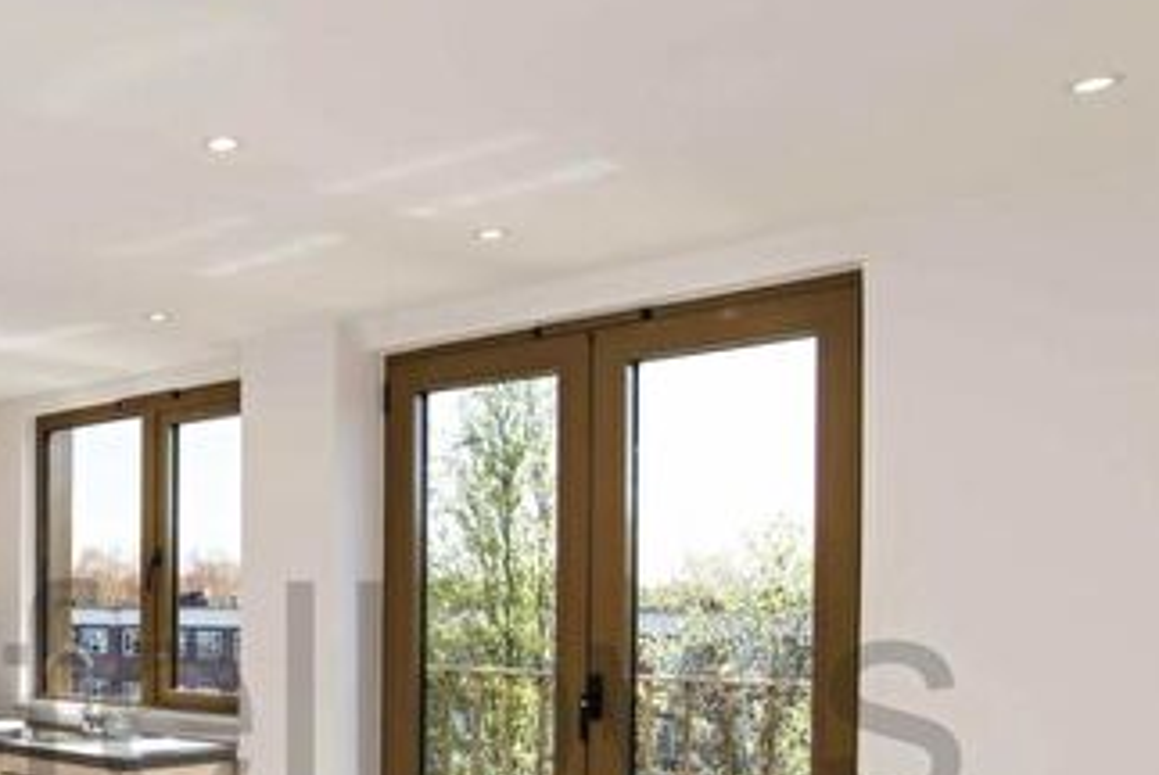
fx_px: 1257
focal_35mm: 39
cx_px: -29
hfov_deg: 42.1
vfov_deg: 33.2
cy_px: 631
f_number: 5.6
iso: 100
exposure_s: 1/200
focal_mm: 18
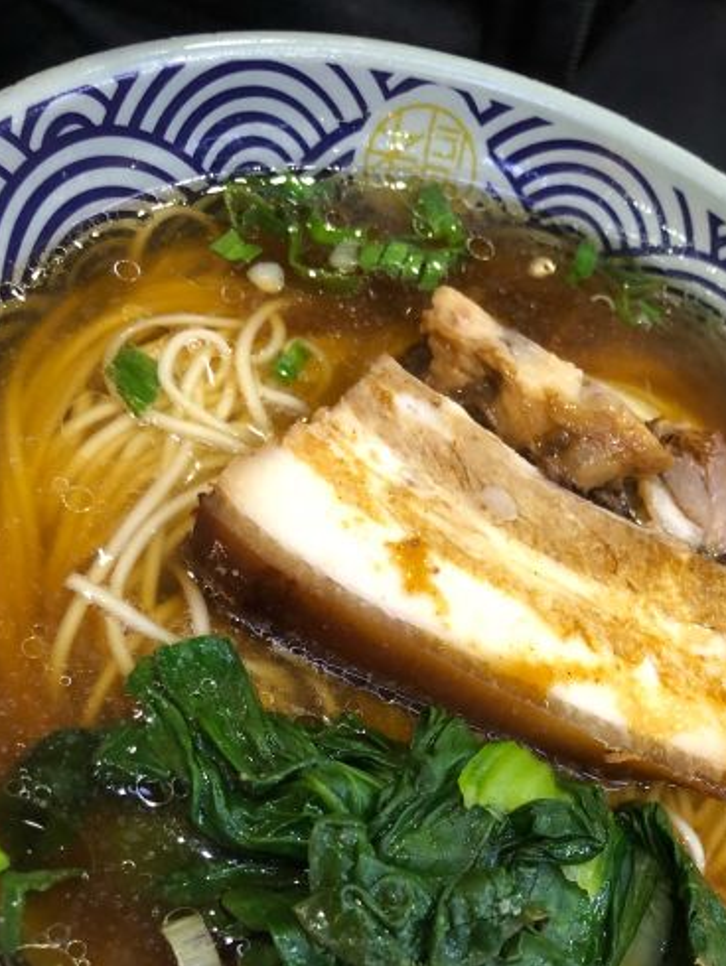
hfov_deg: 35.7
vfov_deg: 45.7
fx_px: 1118
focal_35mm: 40
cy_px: 682
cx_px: 465
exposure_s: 1/17
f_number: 1.8
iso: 80
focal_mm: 4
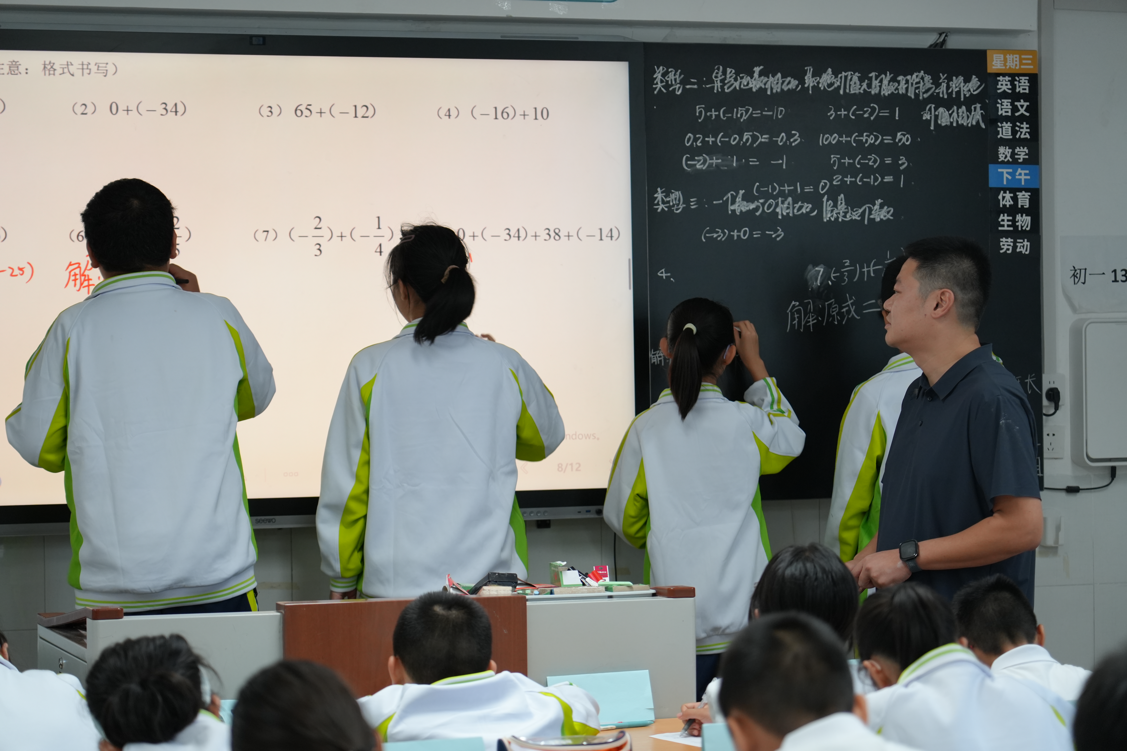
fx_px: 3099
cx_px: 564
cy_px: 376
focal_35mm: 99
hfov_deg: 20.6
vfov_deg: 13.8
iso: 1000
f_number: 4
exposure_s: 1/160
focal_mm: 99
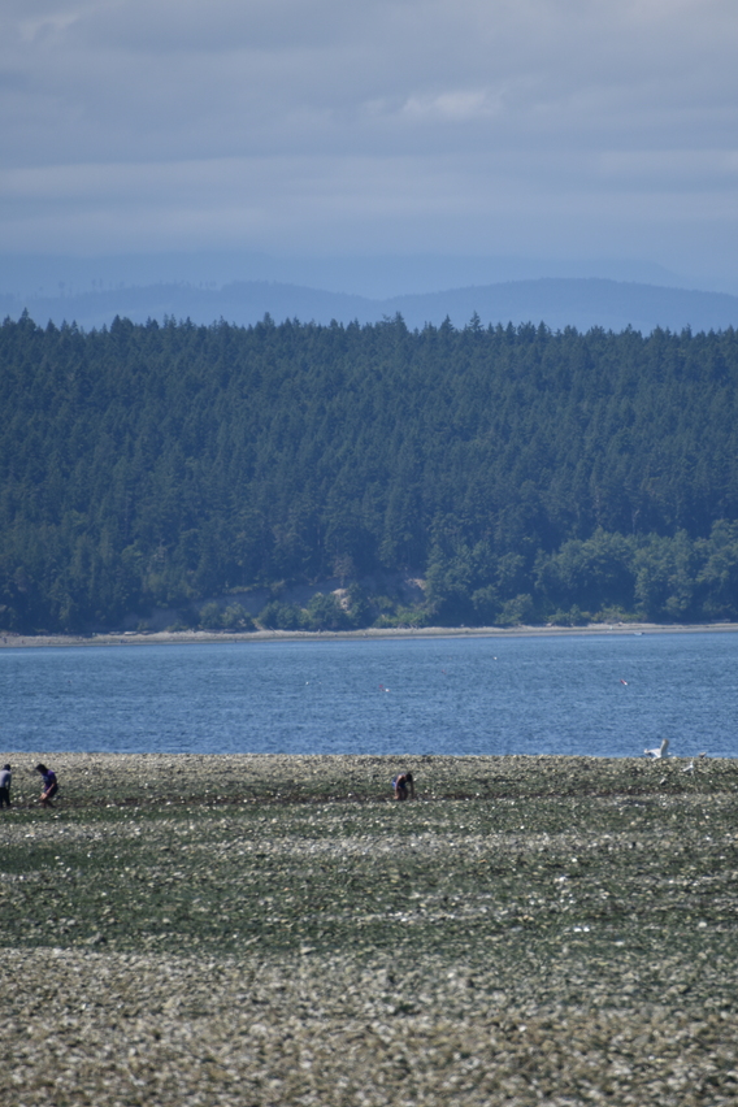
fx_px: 13867
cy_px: 554
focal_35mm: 451
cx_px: 468
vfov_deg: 4.6
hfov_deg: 3.0
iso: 110
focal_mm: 300
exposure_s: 1/640
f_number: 5.6
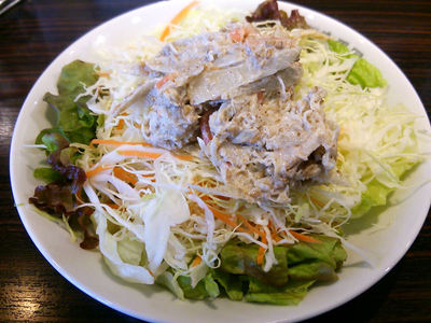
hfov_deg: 60.0
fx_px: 374
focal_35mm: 30
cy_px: 162
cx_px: 216
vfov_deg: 46.8
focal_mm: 4.06
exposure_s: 1/44
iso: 80
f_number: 1.94
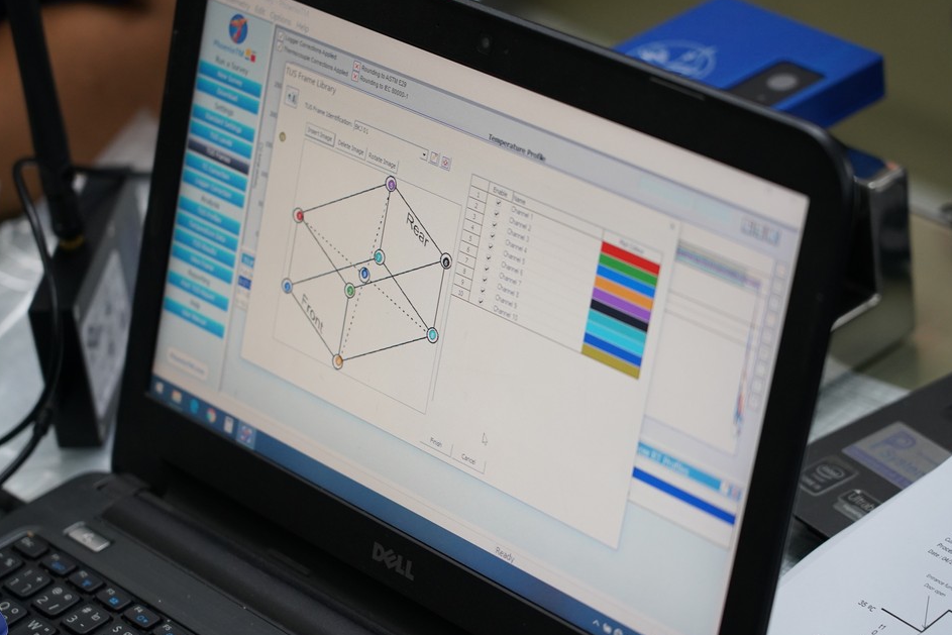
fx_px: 3015
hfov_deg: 17.9
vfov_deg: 12.0
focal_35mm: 114
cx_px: 447
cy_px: 333
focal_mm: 105
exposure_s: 1/125
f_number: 4
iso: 2500
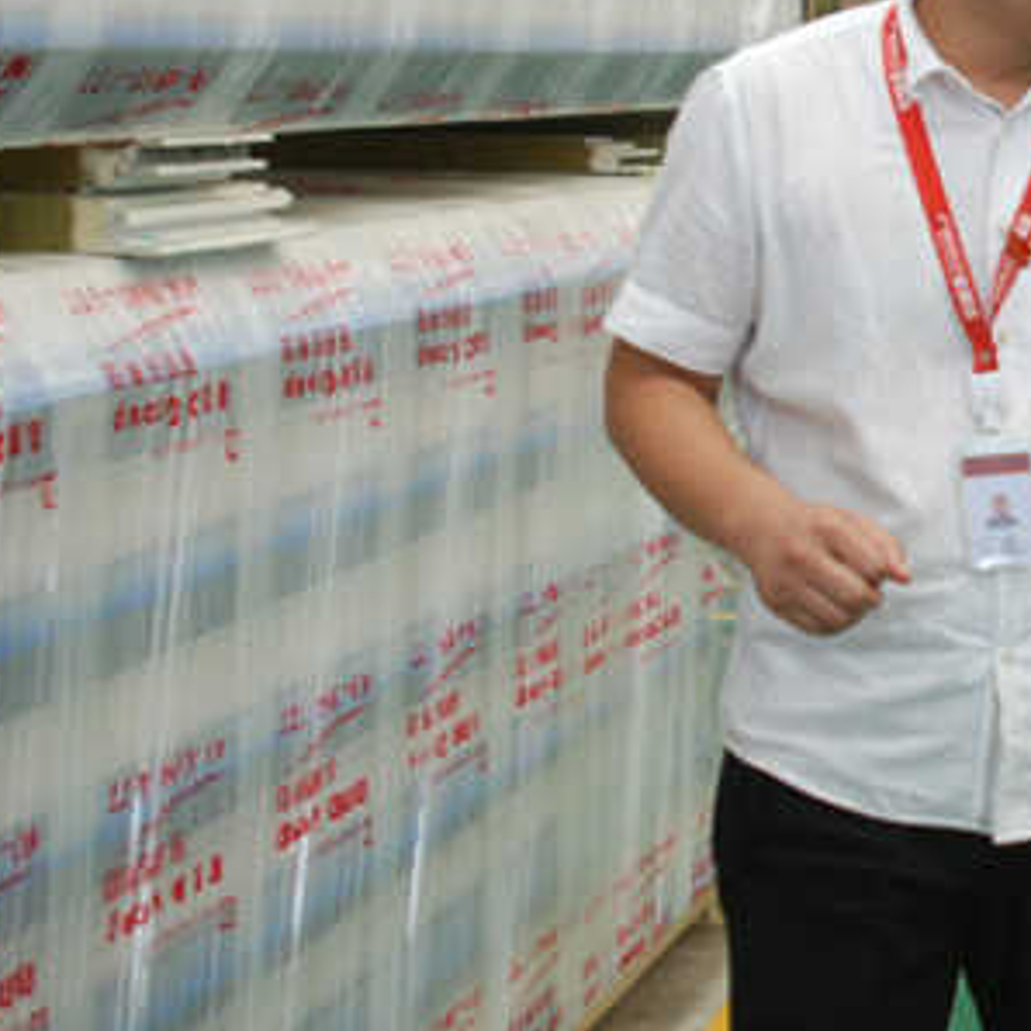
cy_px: 294
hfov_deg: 19.6
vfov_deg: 20.5
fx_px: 2831
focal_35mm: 84
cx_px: 1187
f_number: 3.5
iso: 400
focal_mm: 28
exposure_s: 1/80
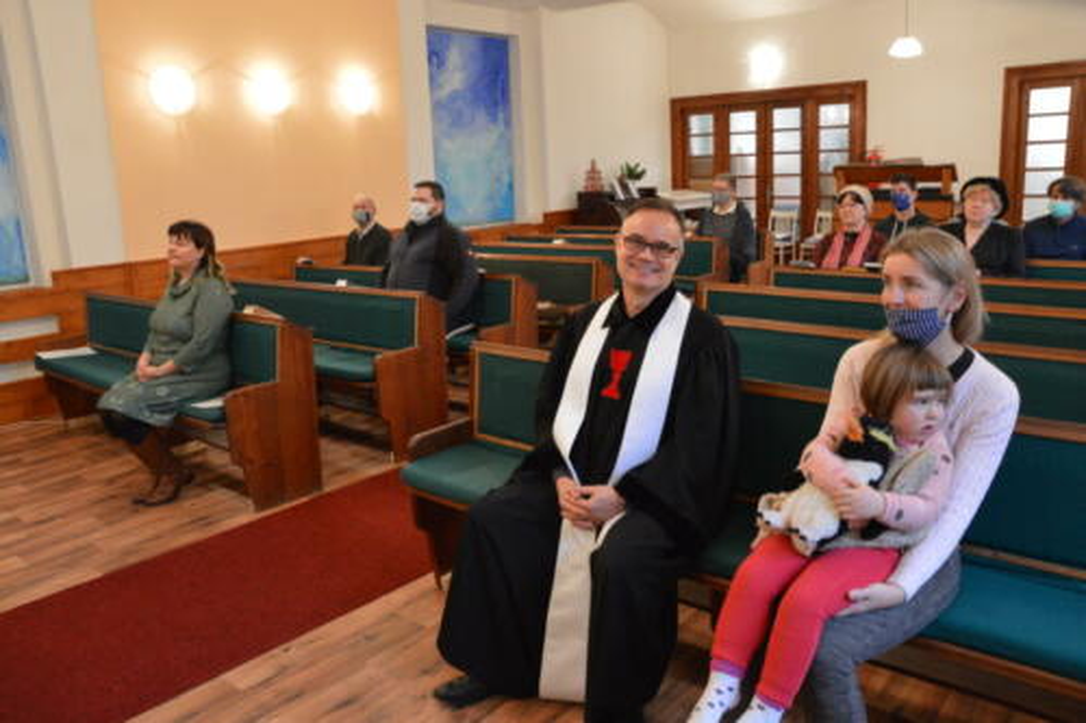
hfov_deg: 67.4
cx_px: 543
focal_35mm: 27
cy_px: 362
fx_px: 814
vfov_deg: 47.9
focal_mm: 18
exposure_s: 1/15
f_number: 6.3
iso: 1600
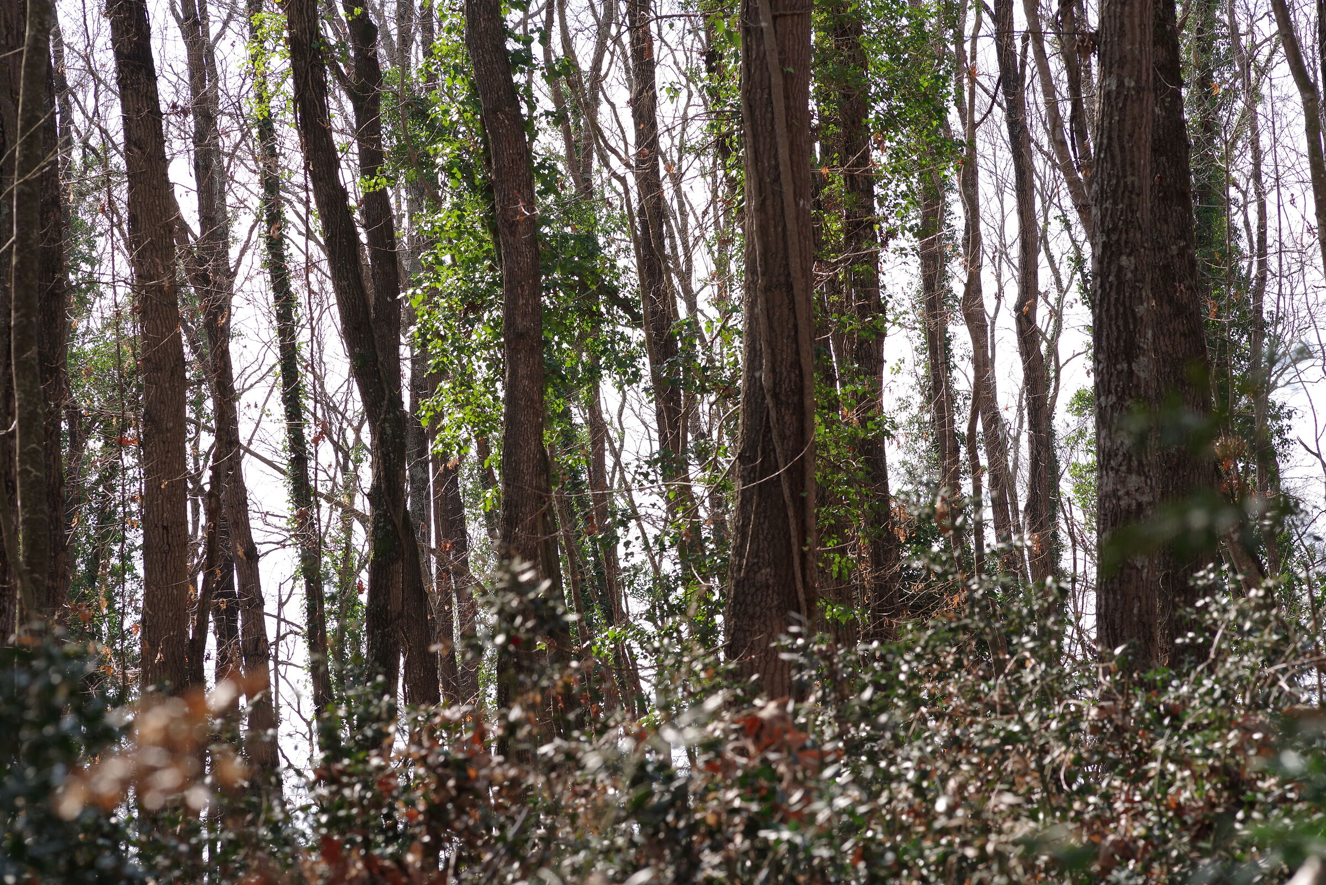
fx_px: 3684
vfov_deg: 13.7
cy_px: 442
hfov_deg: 20.4
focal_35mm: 100
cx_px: 663
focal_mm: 100
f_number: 13
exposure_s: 1/30
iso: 100
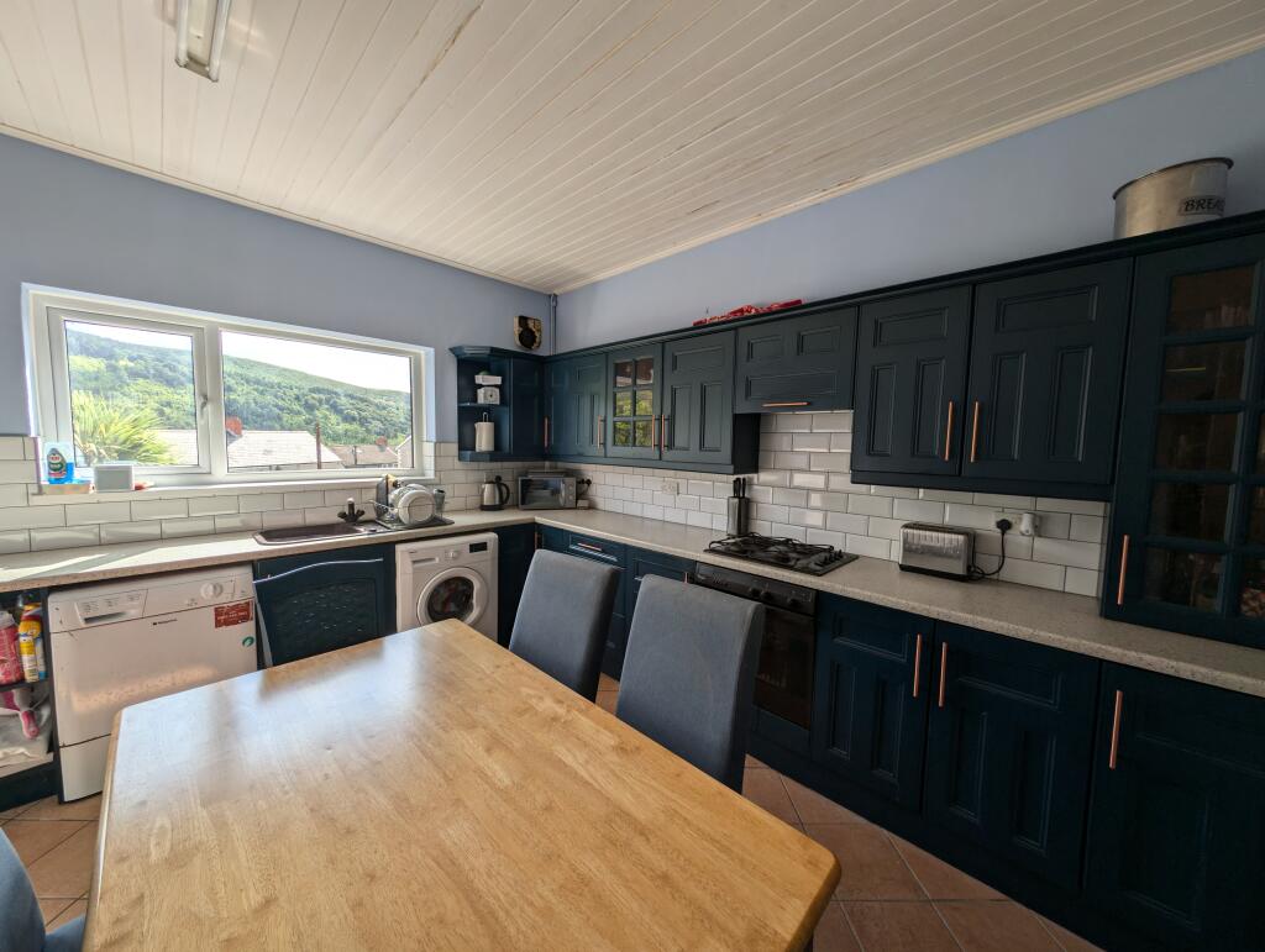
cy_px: 476
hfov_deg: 110.5
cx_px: 632
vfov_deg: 94.6
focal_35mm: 12
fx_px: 439
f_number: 1.95
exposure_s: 1/385
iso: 32
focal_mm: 2.23
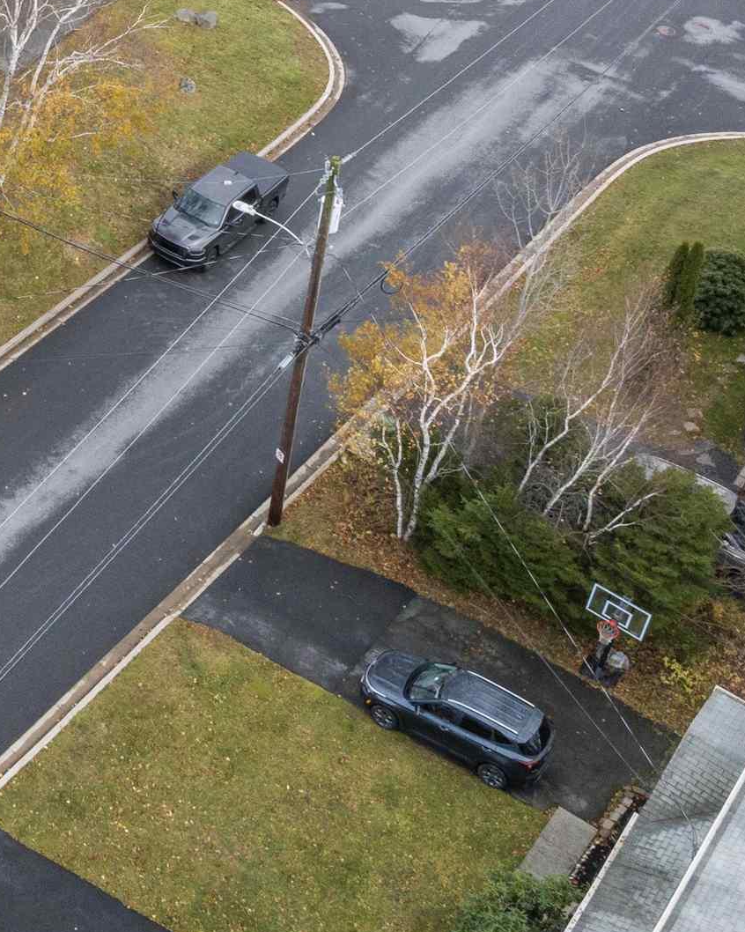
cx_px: -320
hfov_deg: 19.9
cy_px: -16
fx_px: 1875
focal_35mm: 68
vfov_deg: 26.3
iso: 400
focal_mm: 12.29
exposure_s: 1/13
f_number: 9
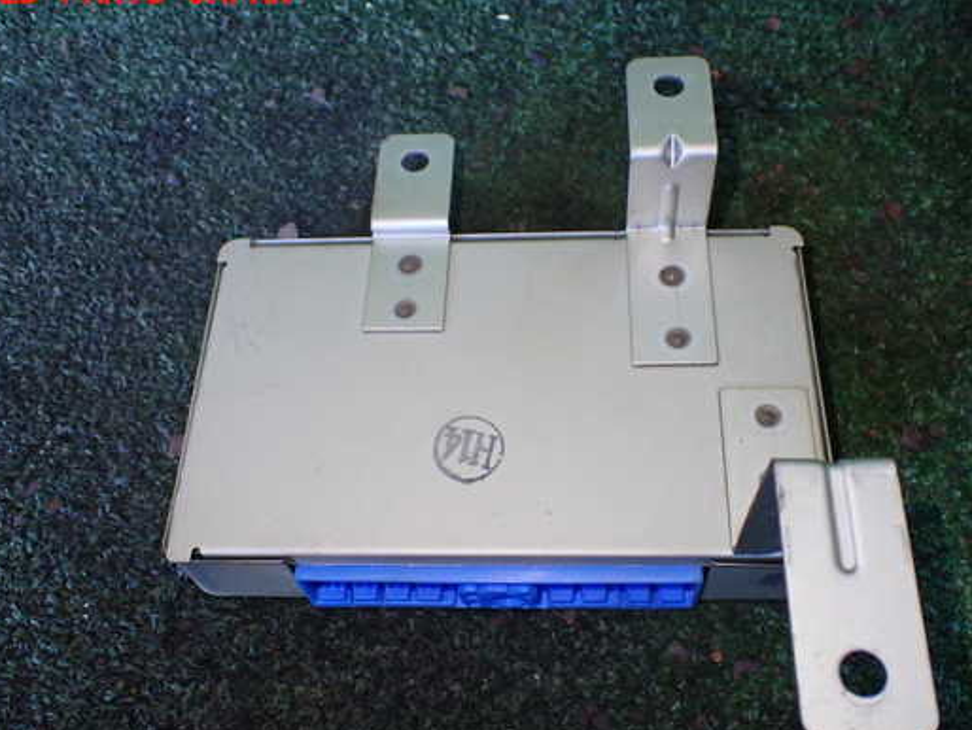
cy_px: 393
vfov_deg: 40.7
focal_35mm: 35
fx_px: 983
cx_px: 514
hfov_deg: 52.6
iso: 800
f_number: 2.3
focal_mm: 5.4
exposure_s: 1/125
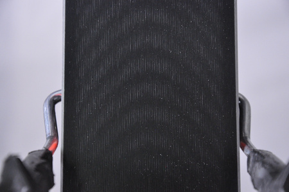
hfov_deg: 13.1
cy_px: 96
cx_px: 144
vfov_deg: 8.7
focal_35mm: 158
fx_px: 1263
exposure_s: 1/125
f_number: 8
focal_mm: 105
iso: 3200
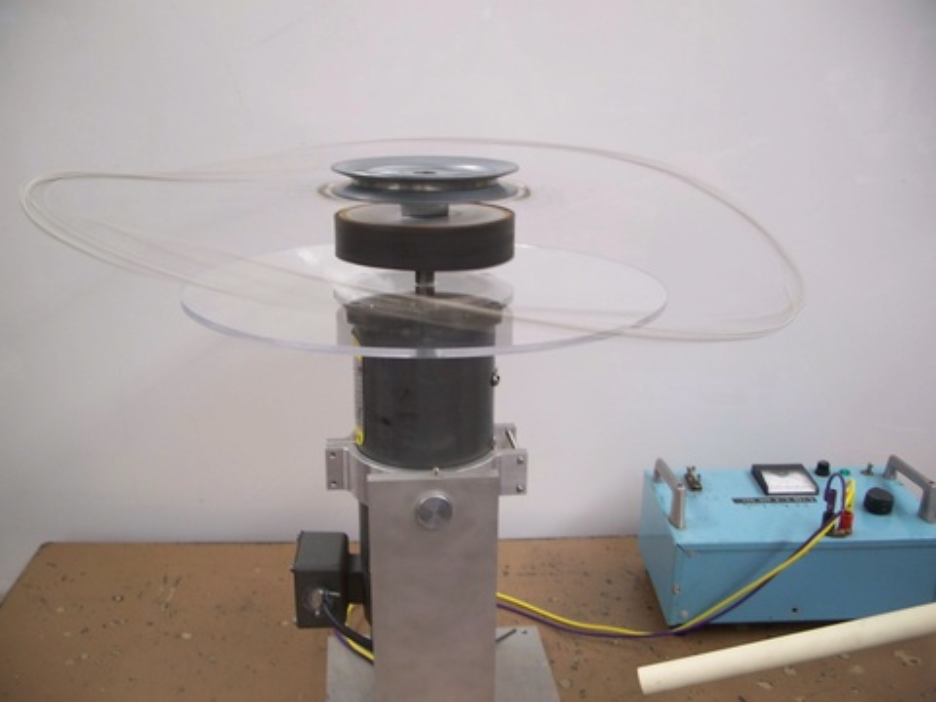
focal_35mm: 37
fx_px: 1000
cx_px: 468
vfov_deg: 38.7
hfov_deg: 50.1
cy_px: 351
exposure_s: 1/30
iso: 200
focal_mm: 7.8
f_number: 2.8
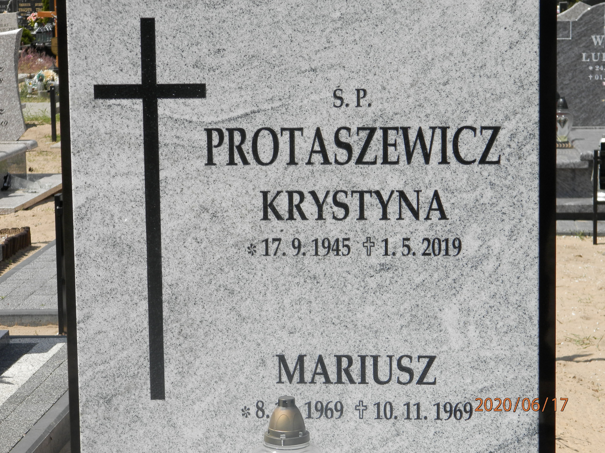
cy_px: 226
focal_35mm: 106
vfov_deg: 14.0
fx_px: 1853
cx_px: 302
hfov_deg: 18.5
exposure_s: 1/800
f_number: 4.5
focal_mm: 19
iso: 80
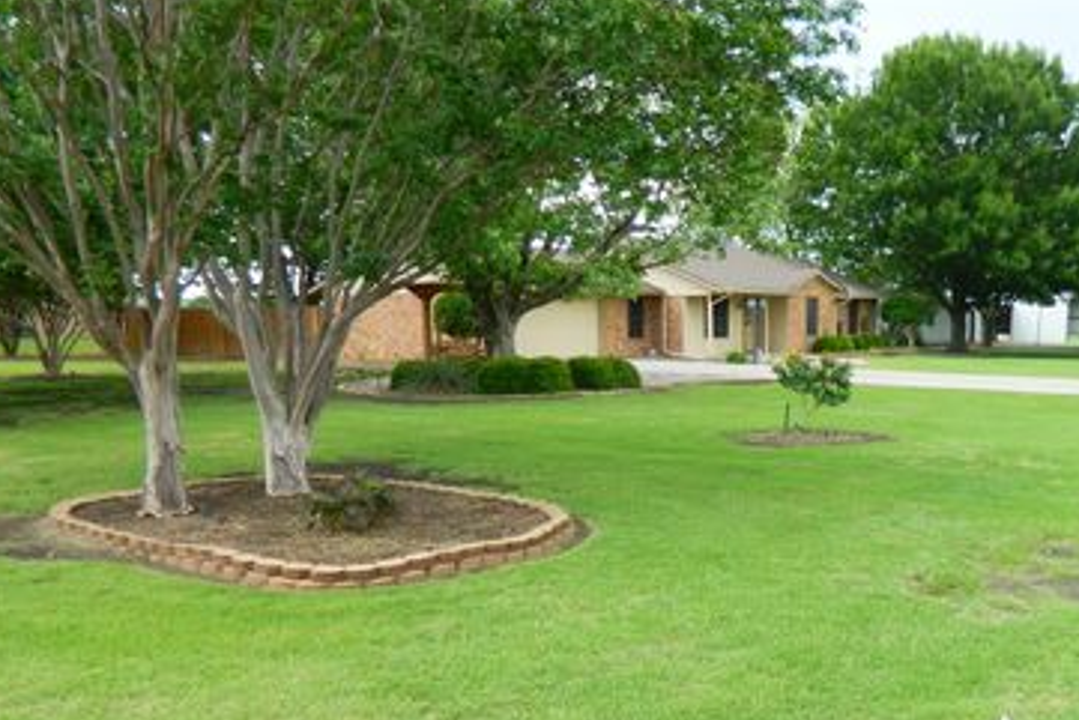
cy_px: 477
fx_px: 1079
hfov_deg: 52.2
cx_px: 708
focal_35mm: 36
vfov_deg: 36.5
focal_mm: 4.5
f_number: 3.1
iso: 80
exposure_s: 1/160
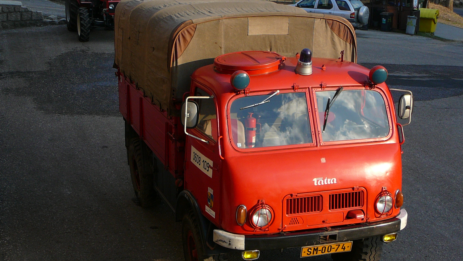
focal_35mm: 62
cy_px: 142
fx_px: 761
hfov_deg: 33.8
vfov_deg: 19.4
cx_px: 244
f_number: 3.4
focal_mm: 7.3
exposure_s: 1/400
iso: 80
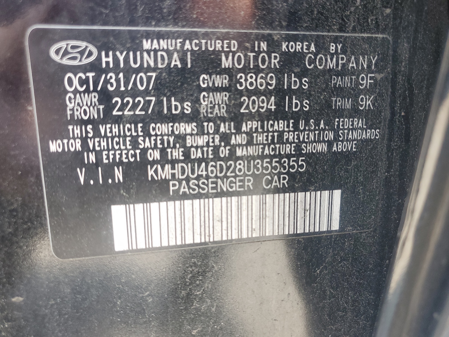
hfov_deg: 67.3
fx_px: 337
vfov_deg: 53.1
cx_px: 224
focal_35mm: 26
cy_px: 168
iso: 72
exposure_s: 1/120
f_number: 1.5
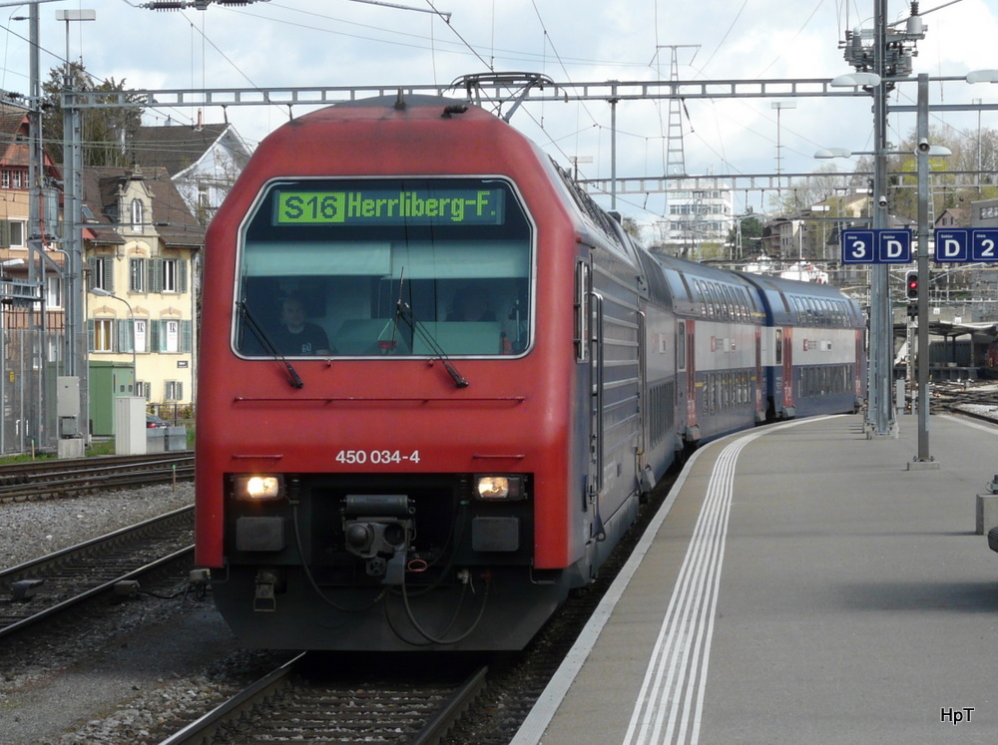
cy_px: 372
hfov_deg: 23.1
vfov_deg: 17.3
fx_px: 2447
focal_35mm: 85
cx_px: 499
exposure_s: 1/250
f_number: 5.6
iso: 100
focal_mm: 14
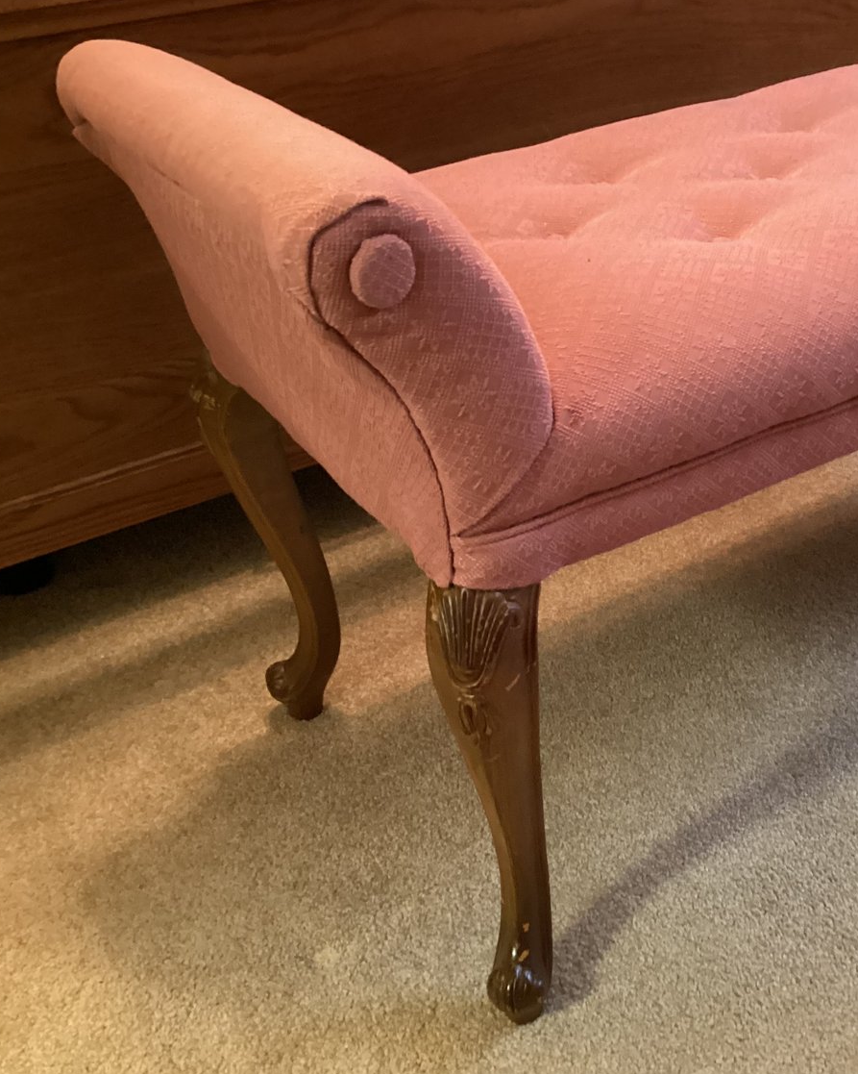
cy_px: 540
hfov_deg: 35.3
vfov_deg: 44.8
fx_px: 1302
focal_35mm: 41
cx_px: 682
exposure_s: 1/30
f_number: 2.4
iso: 400
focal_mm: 3.3
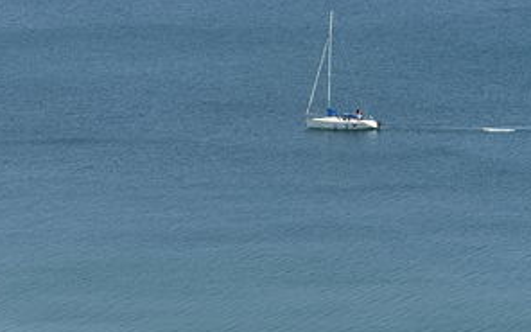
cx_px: 436
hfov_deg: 9.5
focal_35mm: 220
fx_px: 3184
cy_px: 29
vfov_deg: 6.0
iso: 50
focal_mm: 15.66
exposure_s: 1/1689
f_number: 2.8
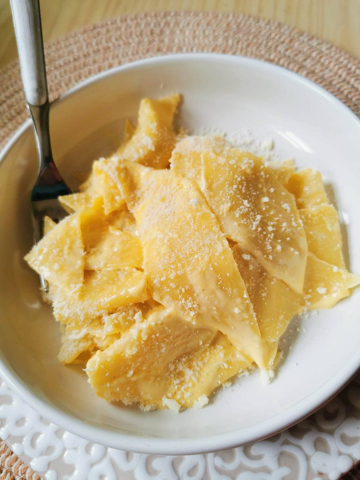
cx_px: 180
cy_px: 240
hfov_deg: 51.4
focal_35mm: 27
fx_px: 374
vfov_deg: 65.3
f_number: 1.6
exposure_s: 1/100
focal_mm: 5.56
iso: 64
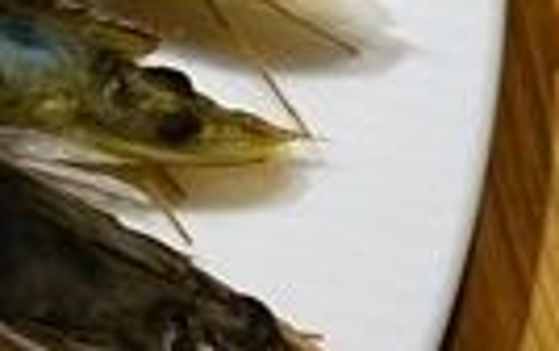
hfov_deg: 9.9
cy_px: -207
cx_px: -838
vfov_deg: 7.1
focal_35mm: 183
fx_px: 2790
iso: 500
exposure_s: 1/60
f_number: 3.5
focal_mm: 30
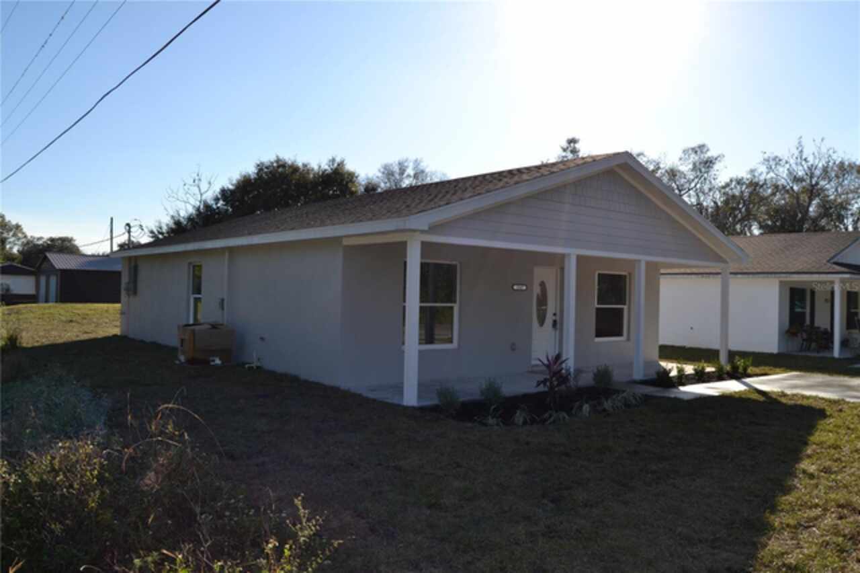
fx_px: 645
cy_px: 286
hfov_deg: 67.4
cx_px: 430
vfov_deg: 47.9
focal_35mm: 27
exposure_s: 1/200
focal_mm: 18
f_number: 10
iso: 100
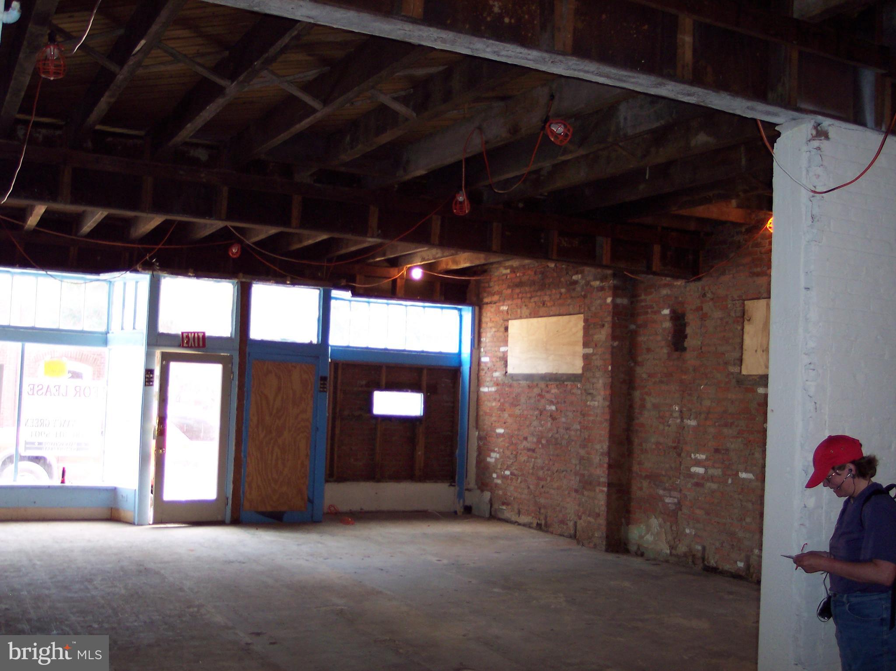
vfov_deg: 37.7
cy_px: 336
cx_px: 448
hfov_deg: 49.0
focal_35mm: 38
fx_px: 983
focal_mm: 8
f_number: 2.8
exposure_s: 1/30
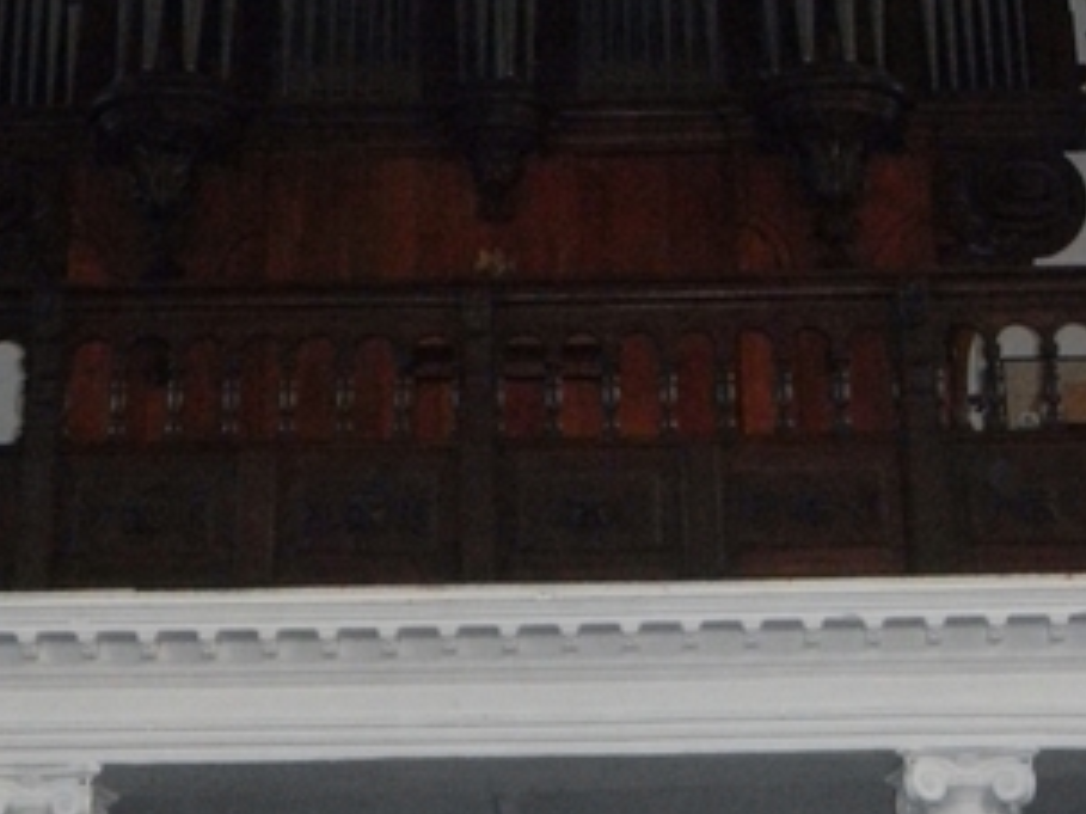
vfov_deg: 15.4
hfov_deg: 21.0
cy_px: -140
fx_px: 2917
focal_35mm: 93
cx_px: 394
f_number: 3.9
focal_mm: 8.6
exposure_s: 1/30
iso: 800
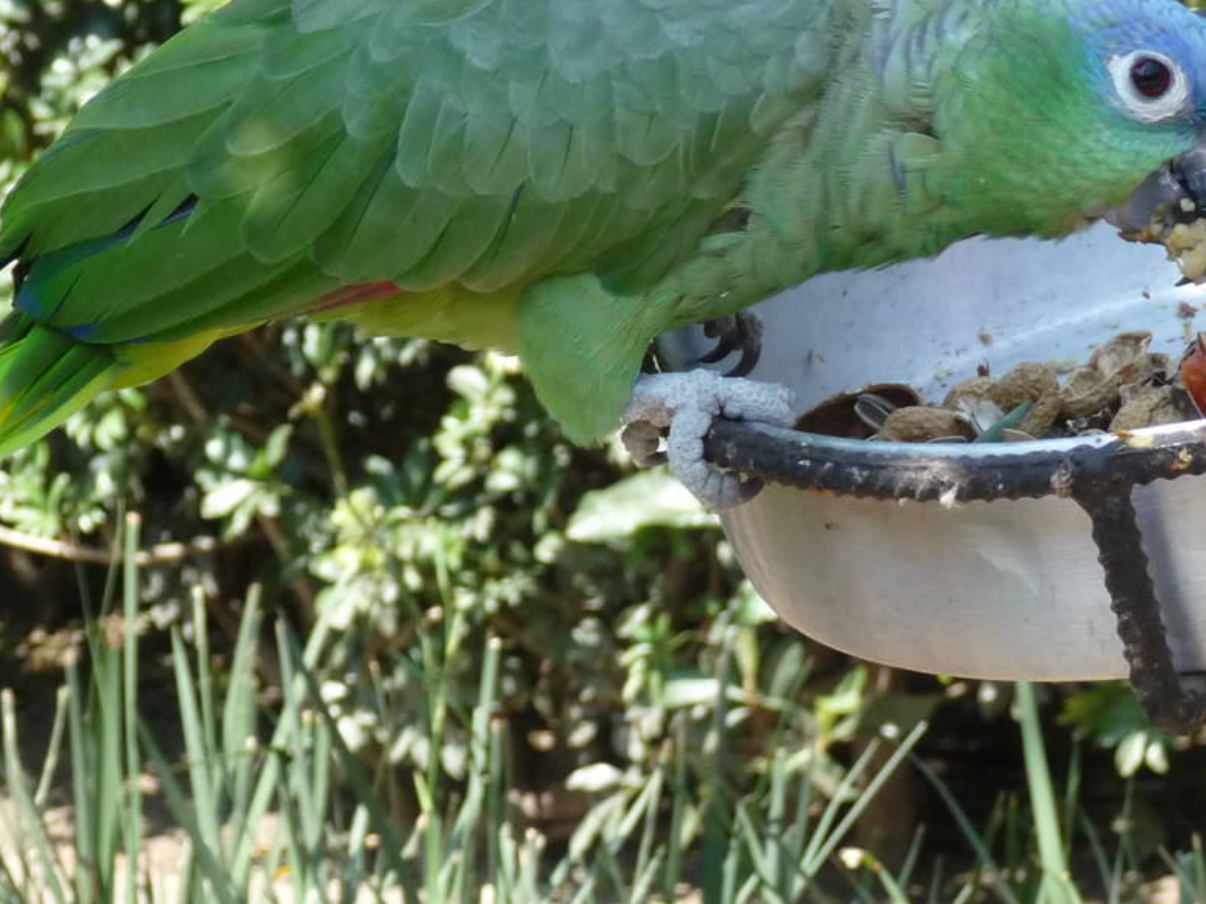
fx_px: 7941
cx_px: 704
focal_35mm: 228
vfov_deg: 6.5
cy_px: 275
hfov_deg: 8.7
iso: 200
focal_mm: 19.1
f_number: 4.7
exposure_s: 1/160
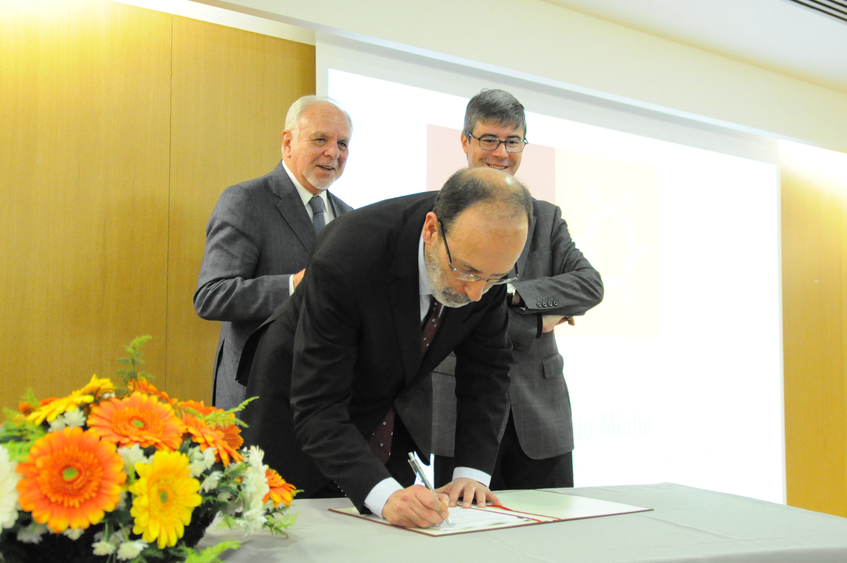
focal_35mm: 44
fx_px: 1024
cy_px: 284
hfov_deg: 44.9
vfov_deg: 30.7
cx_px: 409
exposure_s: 1/160
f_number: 4
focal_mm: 25
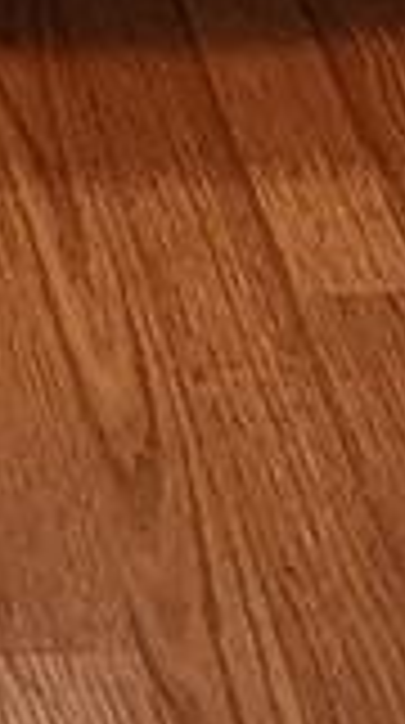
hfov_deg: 7.8
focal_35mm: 141
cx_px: -657
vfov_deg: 9.4
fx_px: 2705
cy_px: -1808
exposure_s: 1/30
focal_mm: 2.2
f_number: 2.2
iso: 400
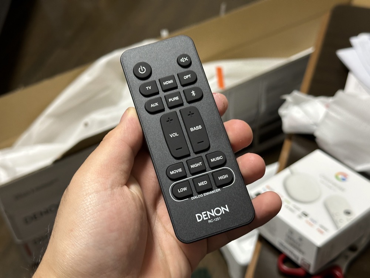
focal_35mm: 48
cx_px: 185
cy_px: 139
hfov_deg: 39.7
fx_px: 513
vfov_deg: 30.3
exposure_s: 1/59
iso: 160
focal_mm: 6.86
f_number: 1.78
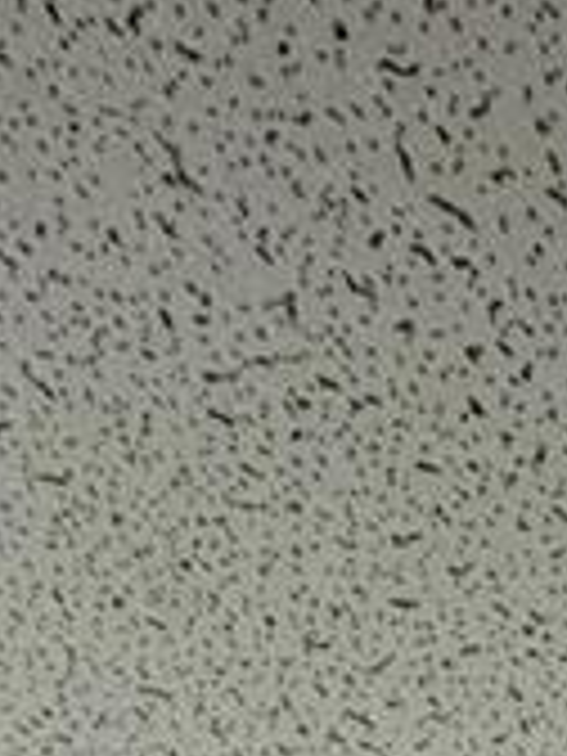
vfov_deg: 9.8
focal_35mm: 100
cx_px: 1224
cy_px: 2610
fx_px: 2184
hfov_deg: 12.5
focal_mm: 2.22
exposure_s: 1/99
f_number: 2.2
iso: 100
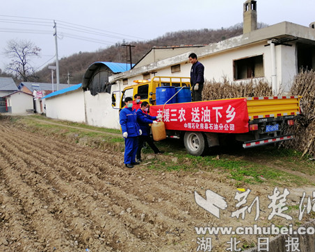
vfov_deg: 51.6
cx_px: 158
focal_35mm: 28
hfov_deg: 62.2
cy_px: 125
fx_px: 261
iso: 50
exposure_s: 1/147
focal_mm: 3.81
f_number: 2.2
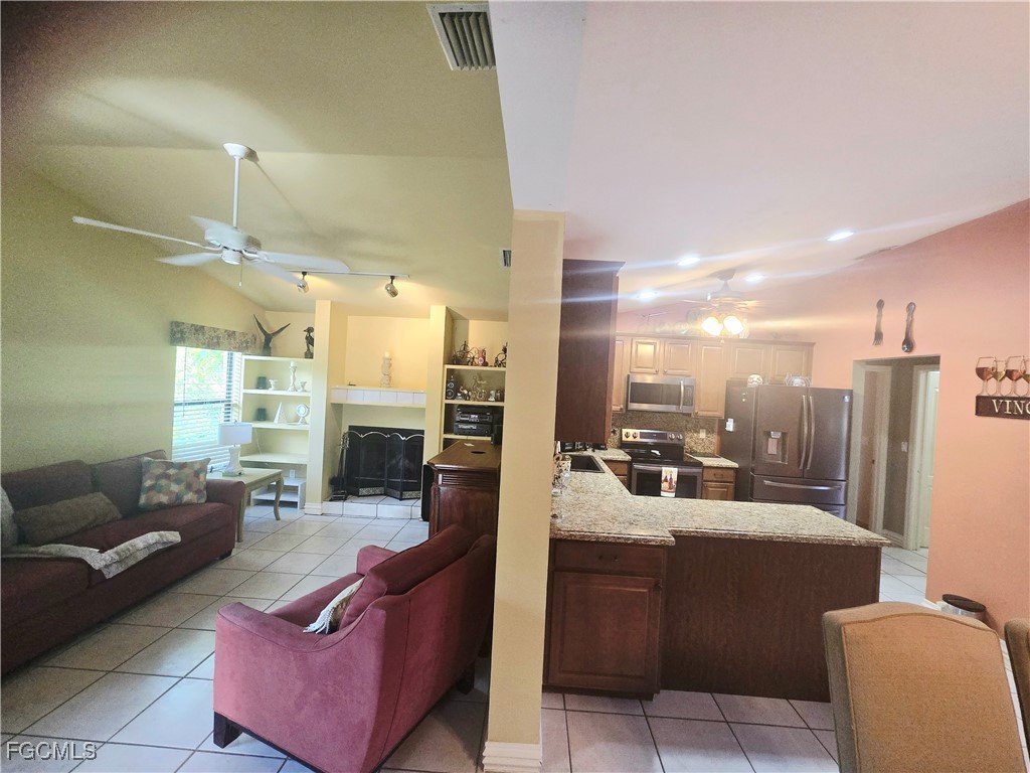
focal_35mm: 13
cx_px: 515
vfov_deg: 89.9
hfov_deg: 106.2
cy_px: 386
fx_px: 387
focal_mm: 2.2
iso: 320
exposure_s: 1/60.2
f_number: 2.2
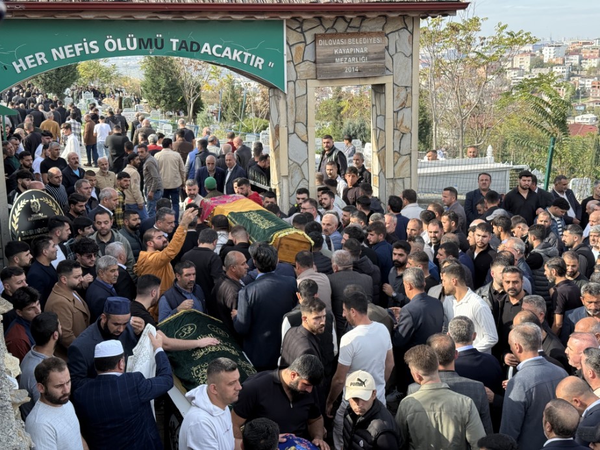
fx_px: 832
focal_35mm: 48
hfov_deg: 39.7
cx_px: 300
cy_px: 225
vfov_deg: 30.3
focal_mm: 6.76
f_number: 1.78
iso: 64
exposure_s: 1/1000
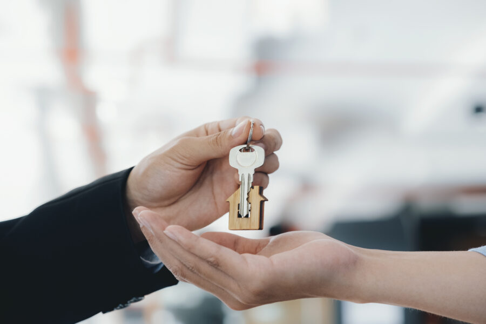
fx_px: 1120
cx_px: 243
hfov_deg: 24.5
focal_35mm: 83
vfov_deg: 16.5
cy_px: 162
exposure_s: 1/125
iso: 1000
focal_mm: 55
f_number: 2.8
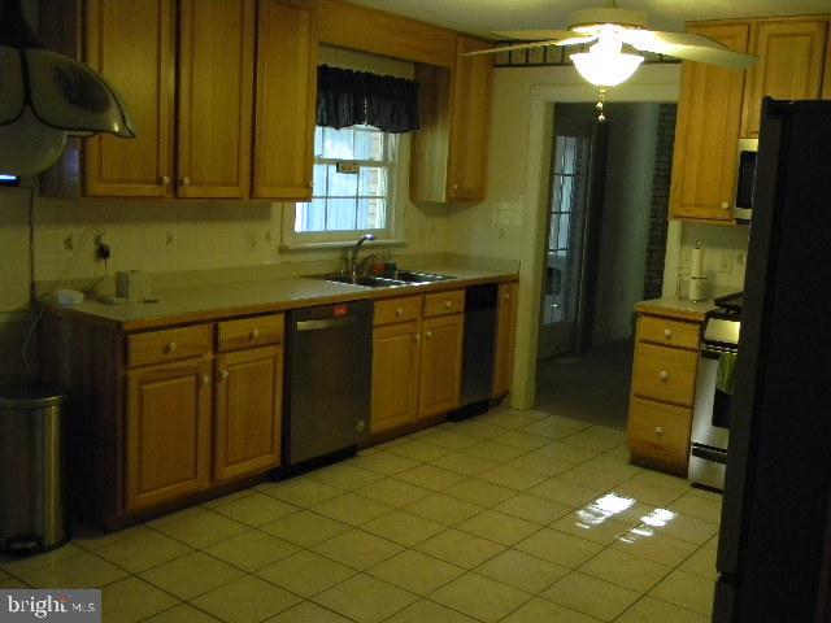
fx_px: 864
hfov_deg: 51.4
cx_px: 416
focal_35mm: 36
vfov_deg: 39.7
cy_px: 312
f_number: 3.7
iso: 400
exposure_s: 1/19.2
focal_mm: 6.4
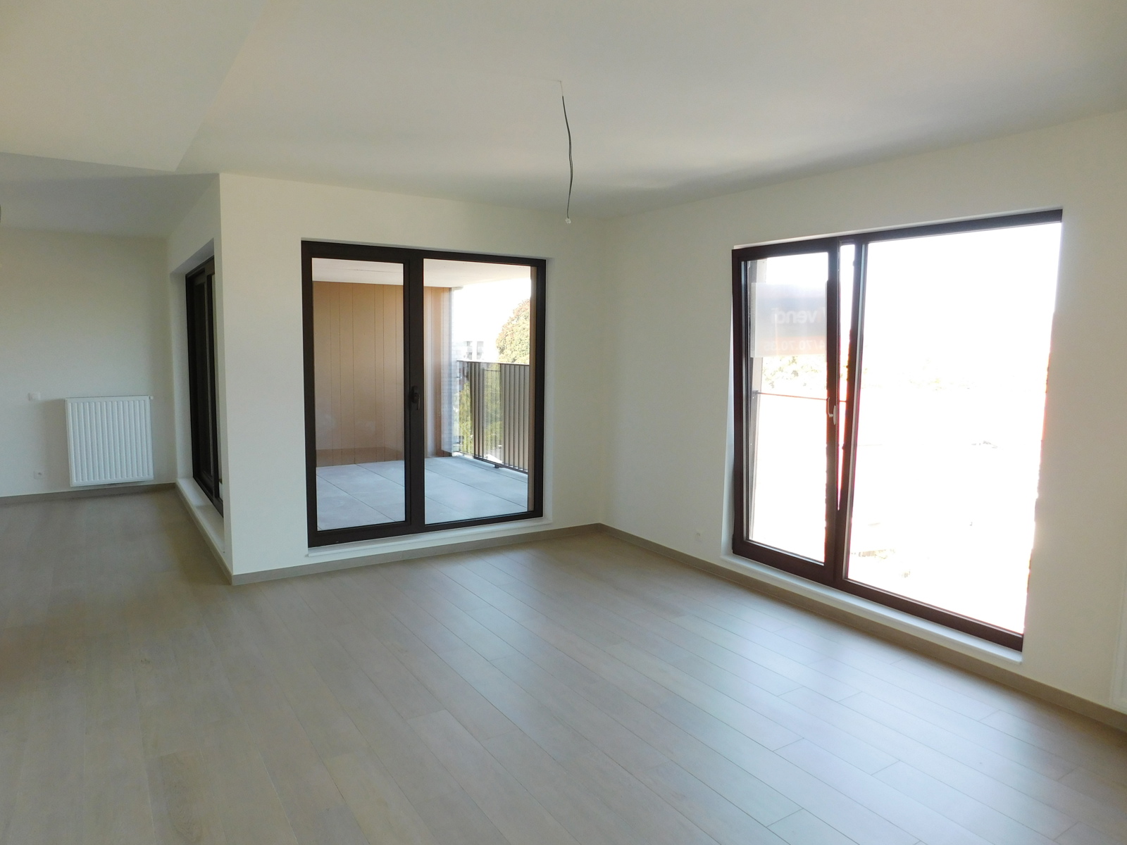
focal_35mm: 23
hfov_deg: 73.9
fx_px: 749
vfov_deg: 58.9
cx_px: 564
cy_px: 422
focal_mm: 4
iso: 125
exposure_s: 1/60
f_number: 3
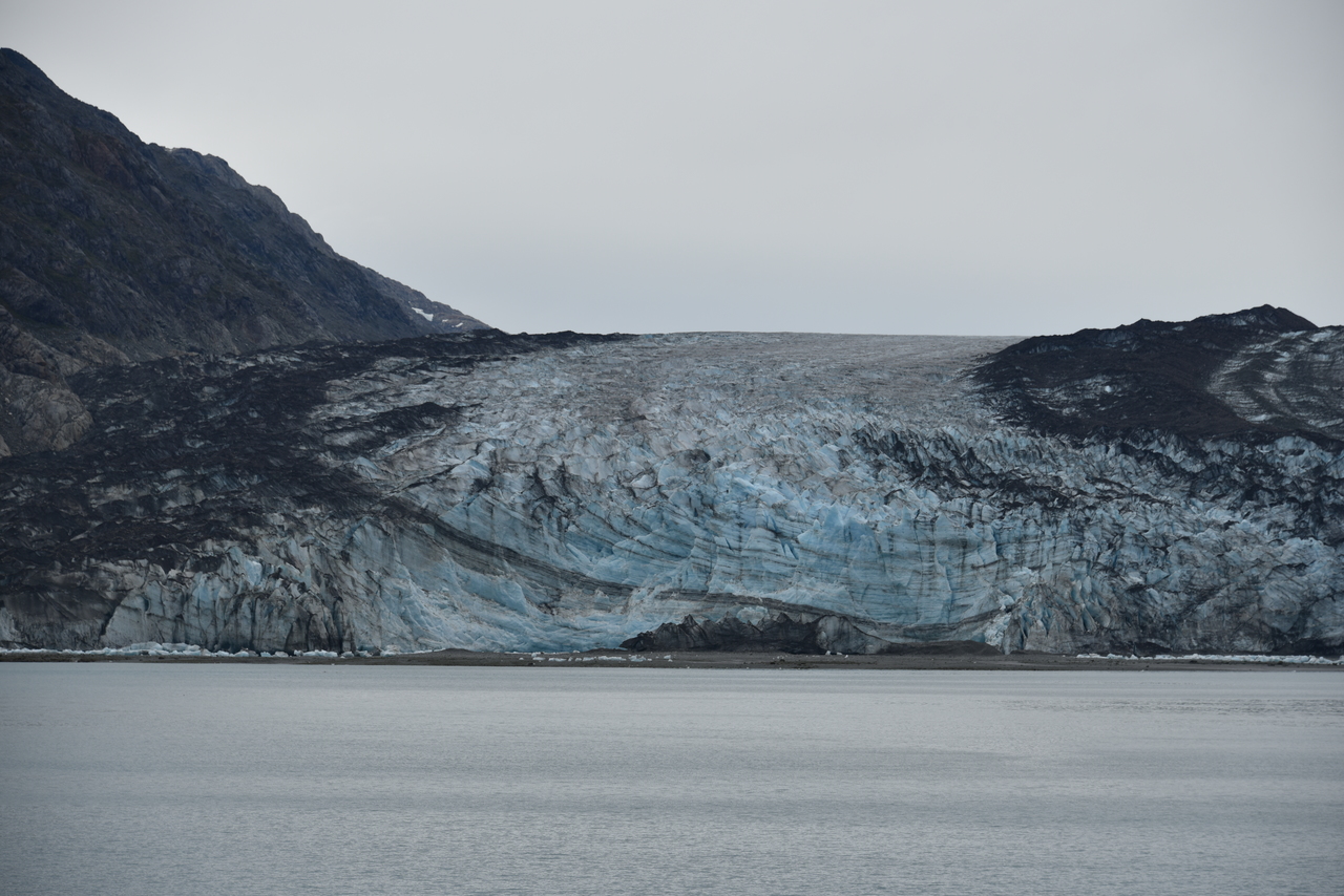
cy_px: 448
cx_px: 672
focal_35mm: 135
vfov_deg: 10.2
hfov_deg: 15.2
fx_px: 5041
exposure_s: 1/320
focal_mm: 135
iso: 100
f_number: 7.1
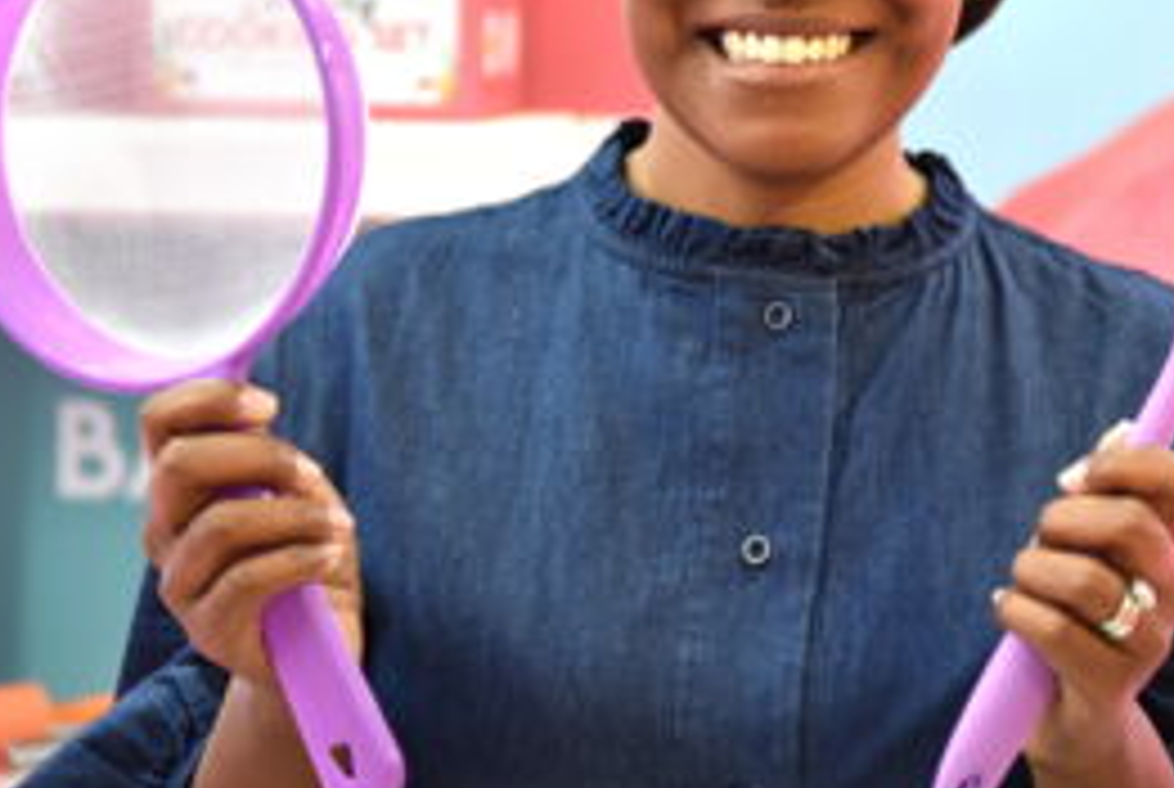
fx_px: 2875
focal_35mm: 88
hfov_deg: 23.0
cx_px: 798
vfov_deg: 15.5
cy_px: 126
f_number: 2.8
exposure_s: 1/200
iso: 640
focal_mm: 48
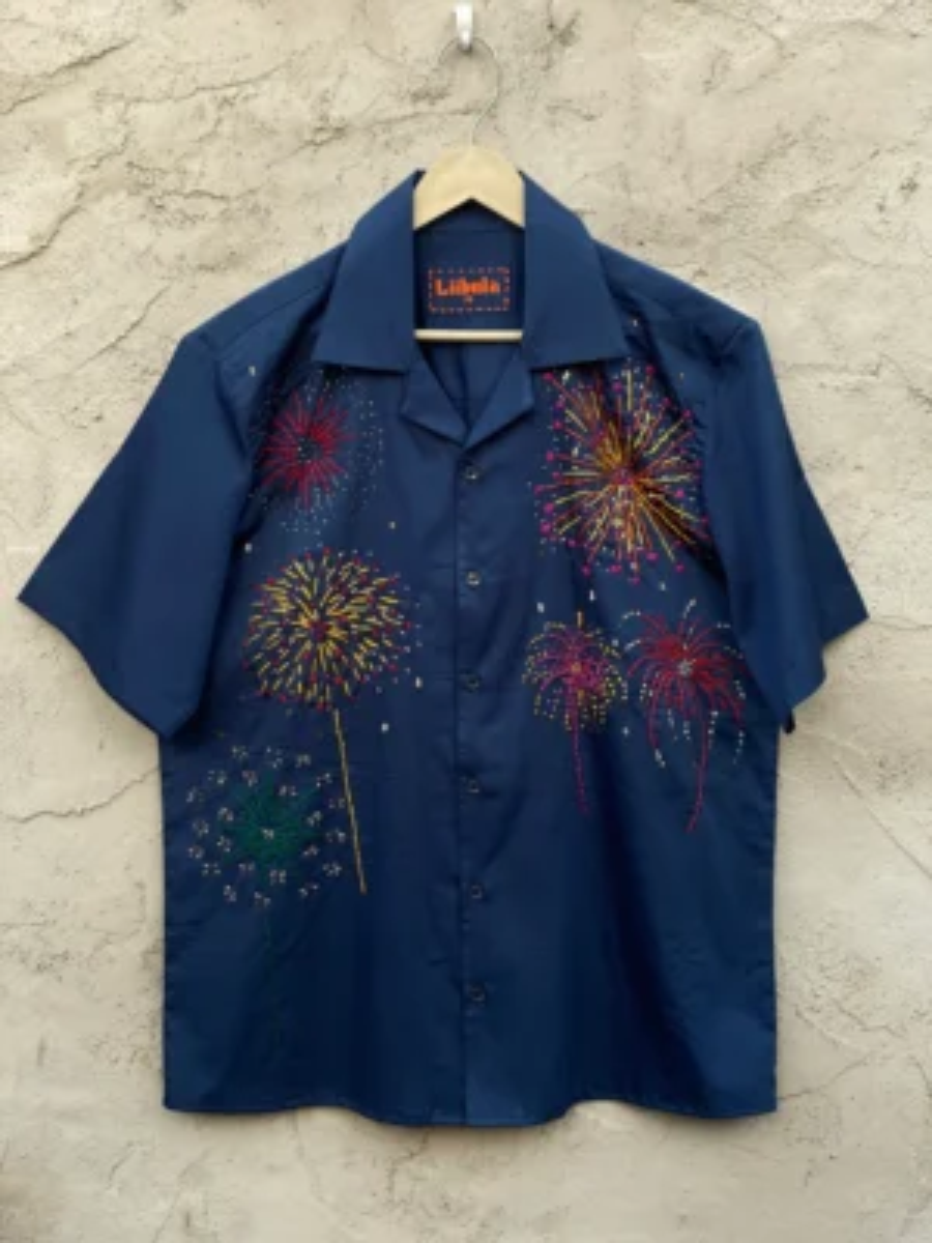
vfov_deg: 36.8
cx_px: 466
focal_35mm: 52
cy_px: 622
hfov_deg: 28.0
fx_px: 1867
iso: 25
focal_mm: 6
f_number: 2
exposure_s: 1/122
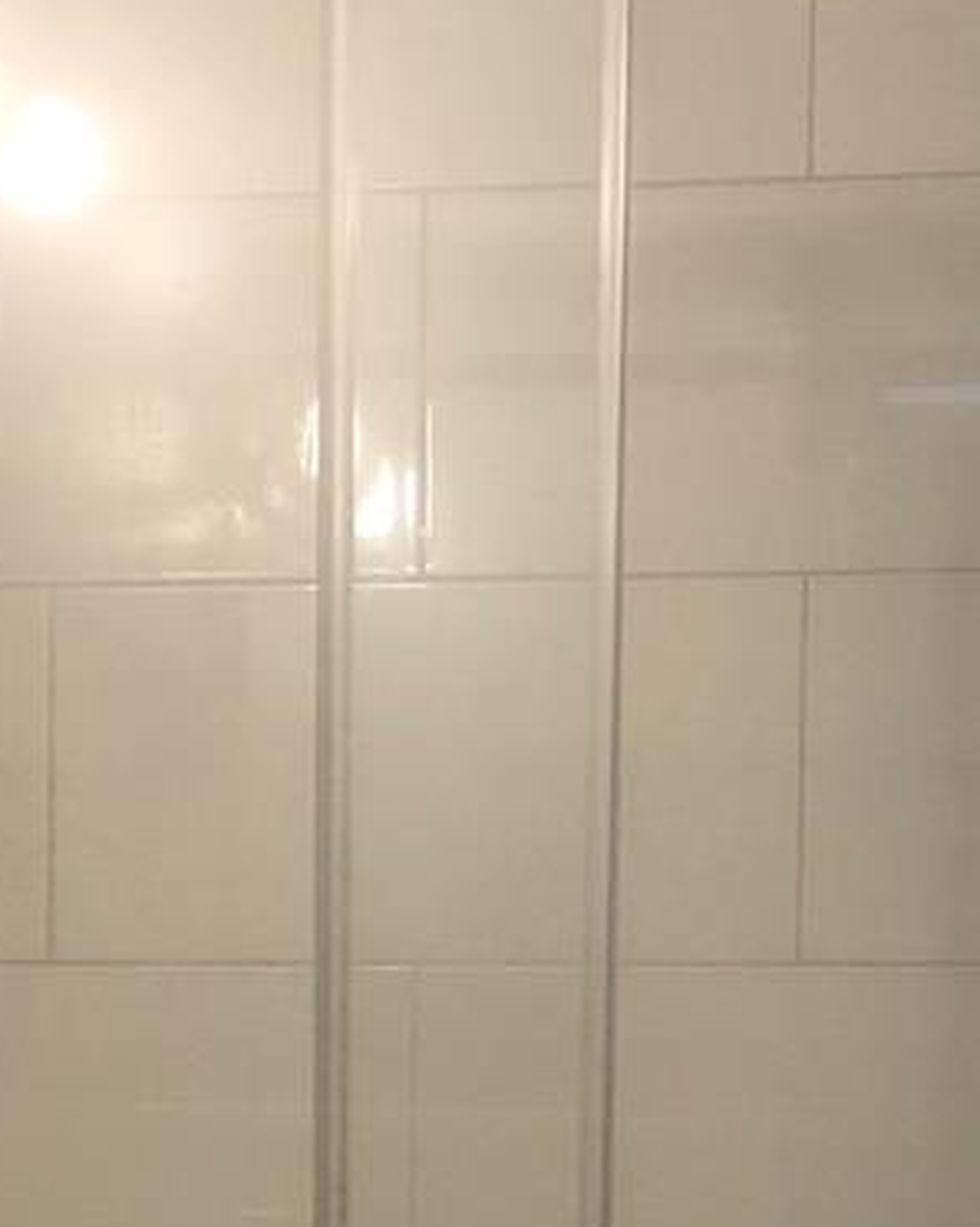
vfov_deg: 16.6
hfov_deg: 13.6
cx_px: 478
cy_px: 1276
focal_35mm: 113
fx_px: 4102
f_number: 1.8
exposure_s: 1/15
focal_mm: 4
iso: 50
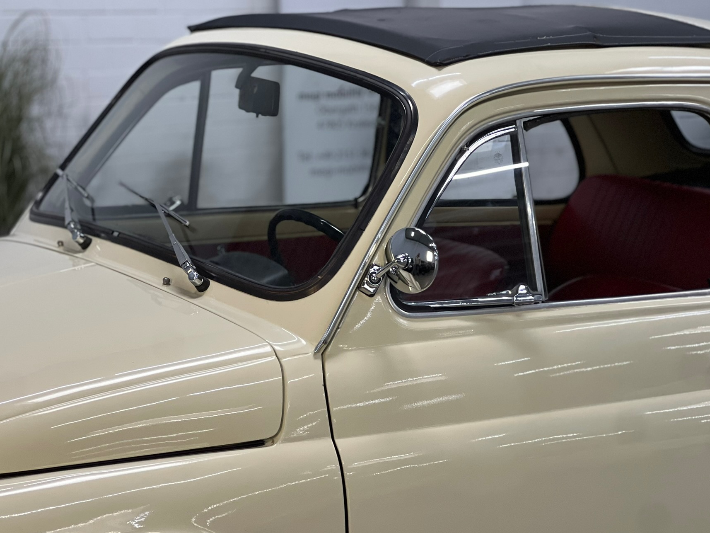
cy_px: 291
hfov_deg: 21.3
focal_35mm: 92
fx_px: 1887
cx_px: 344
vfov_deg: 16.1
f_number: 2.8
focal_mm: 9
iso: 200
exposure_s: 1/33
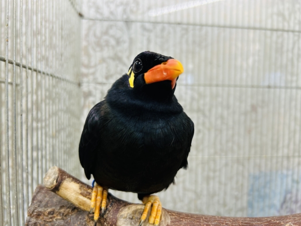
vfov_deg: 53.1
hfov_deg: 67.3
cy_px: 113
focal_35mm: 26
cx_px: 150
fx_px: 226
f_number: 1.5
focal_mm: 5.7
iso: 80
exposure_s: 1/50
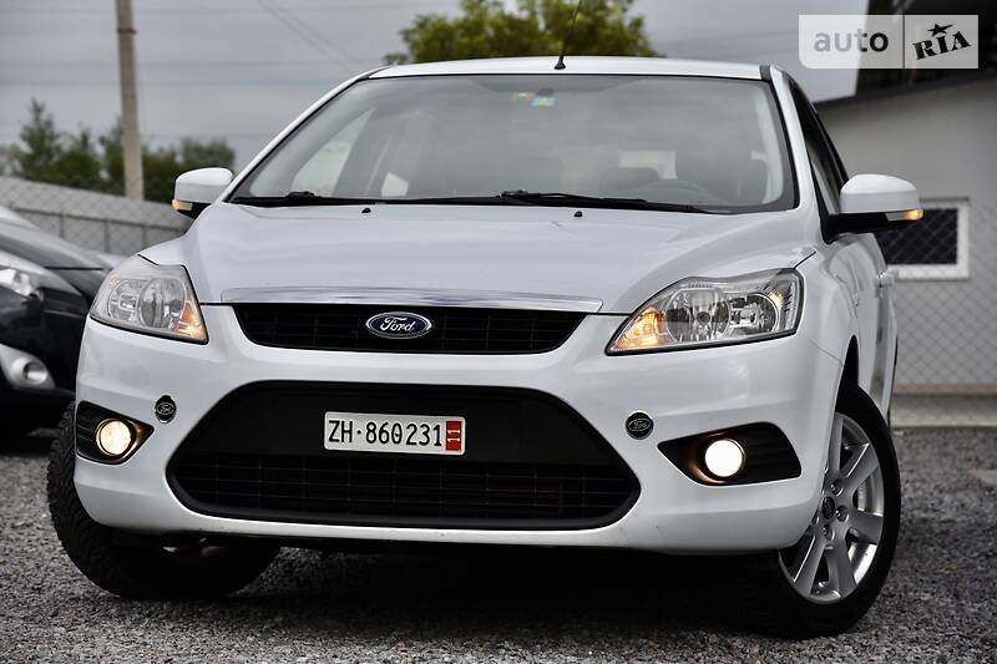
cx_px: 498
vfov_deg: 14.9
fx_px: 2547
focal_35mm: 92
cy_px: 332
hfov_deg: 22.1
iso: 200
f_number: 6.3
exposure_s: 1/640
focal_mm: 92
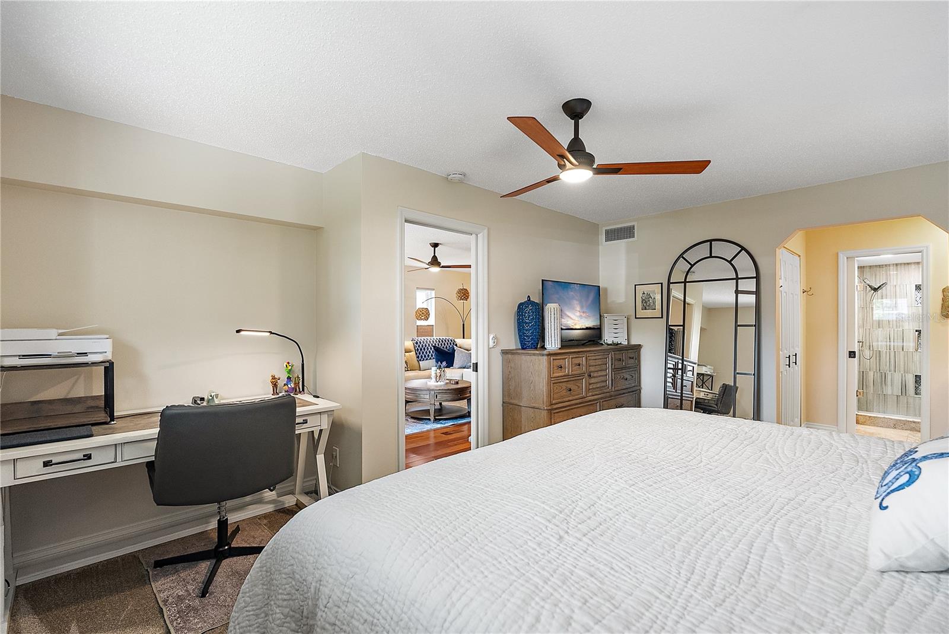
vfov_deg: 72.1
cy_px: 317
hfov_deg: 94.9
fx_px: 435
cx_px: 474
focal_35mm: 16
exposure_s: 1/50
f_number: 4
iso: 1600
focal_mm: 16.5
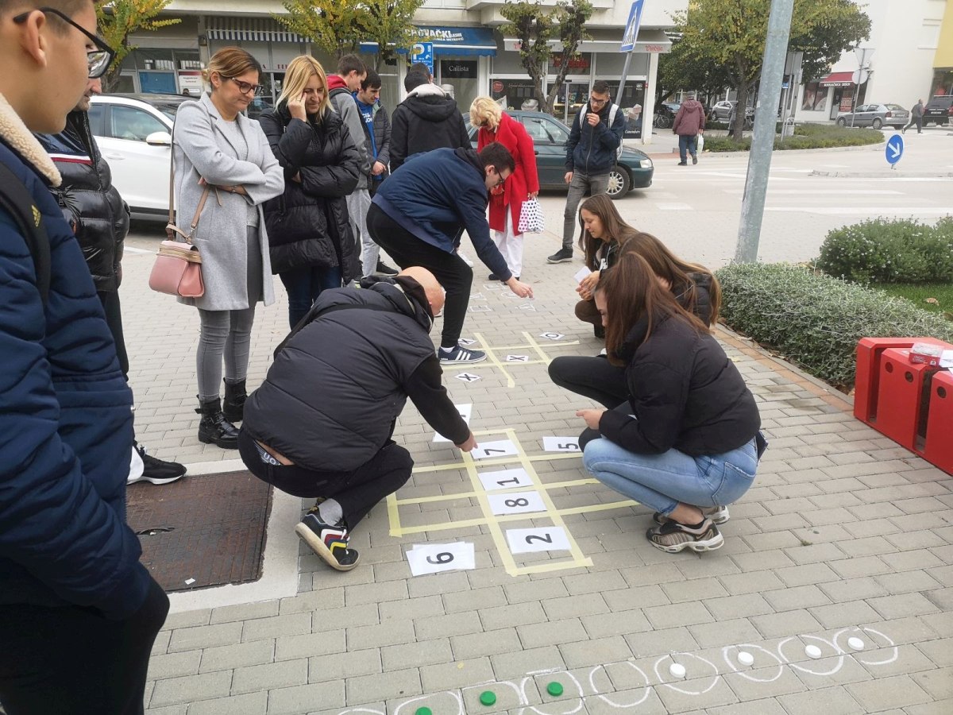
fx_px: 743
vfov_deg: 51.4
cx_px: 476
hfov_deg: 65.3
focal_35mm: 27
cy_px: 358
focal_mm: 5.58
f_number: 1.8
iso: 100
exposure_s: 1/900
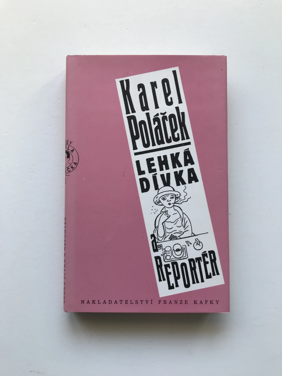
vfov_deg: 63.4
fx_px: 304
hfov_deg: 49.7
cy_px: 188
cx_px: 141
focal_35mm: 28
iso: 25
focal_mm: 3.99
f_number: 1.8
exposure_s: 1/50
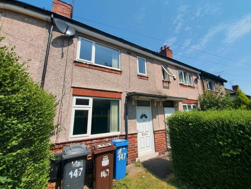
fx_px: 94
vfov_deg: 89.9
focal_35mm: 13
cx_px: 126
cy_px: 94
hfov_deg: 106.2
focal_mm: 1.8
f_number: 2.2
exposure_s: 1/1264
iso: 50
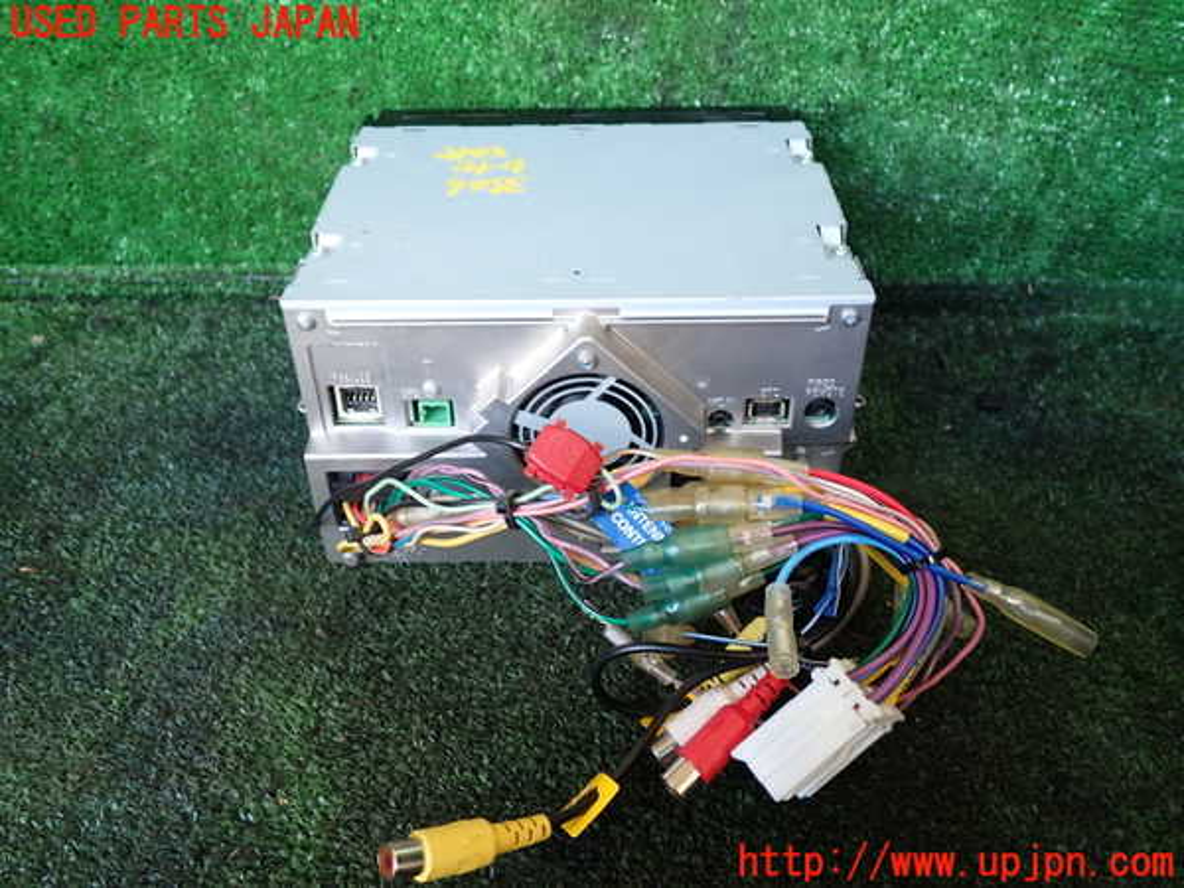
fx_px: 1026
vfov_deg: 46.8
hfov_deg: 60.0
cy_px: 444
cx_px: 592
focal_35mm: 30
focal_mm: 5.4
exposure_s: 1/30
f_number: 2.3
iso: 200
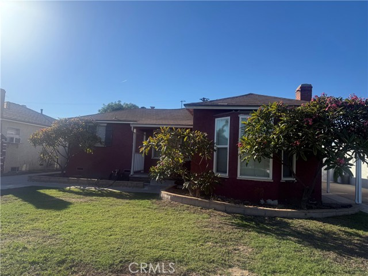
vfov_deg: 56.8
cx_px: 184
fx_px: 255
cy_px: 138
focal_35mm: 24
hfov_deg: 71.6
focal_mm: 6.76
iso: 100
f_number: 1.78
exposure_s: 1/4975
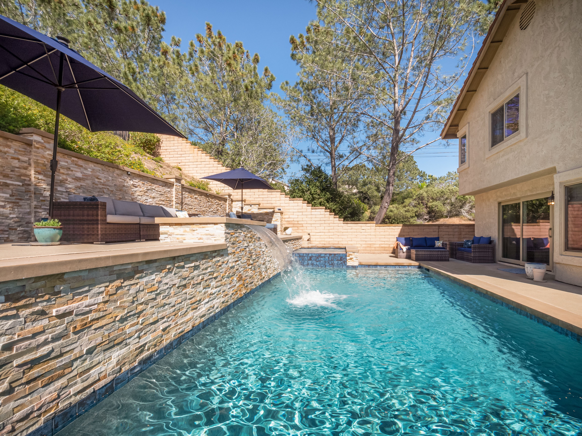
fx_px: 235
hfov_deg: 102.1
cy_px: 218
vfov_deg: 85.7
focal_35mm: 14
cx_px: 291
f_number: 8
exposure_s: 1/250
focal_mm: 7
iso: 200
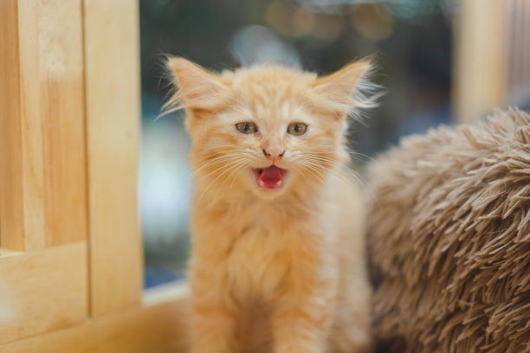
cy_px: 176
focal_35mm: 55
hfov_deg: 36.2
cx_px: 265
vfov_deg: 24.6
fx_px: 810
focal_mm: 55
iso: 100
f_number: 1.8
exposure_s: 1/125
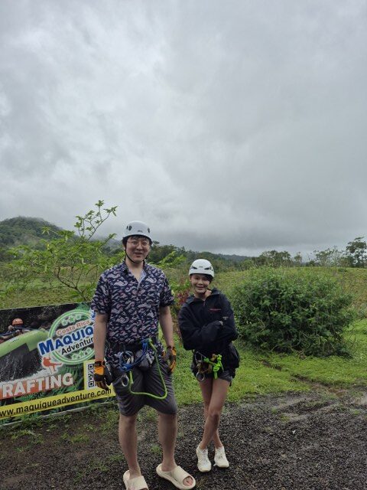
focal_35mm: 23
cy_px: 245
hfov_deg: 58.9
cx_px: 184
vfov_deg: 73.9
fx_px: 325
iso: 25
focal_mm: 5.4
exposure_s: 1/2224
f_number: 1.8
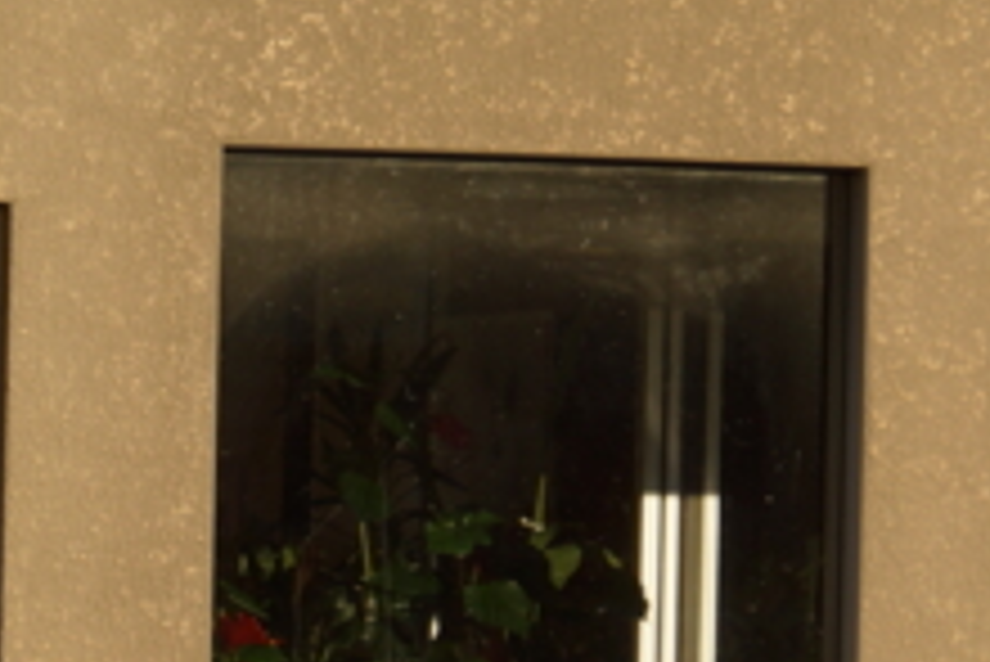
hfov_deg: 3.0
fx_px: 19207
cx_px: -22
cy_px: 826
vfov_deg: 2.0
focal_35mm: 698
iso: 100
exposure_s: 1/400
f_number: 8
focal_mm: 128
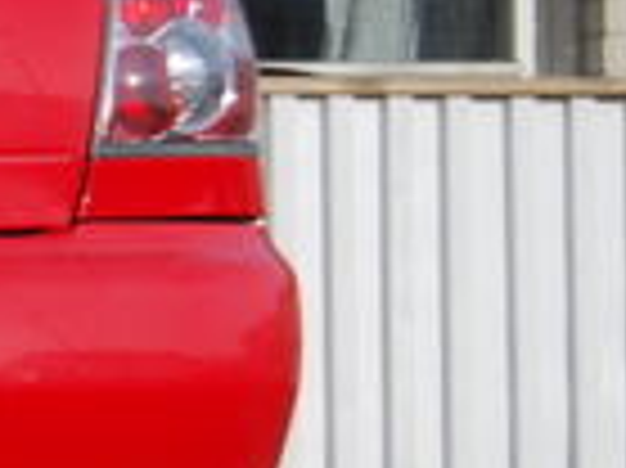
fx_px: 6599
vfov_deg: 4.1
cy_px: 230
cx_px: -770
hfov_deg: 5.3
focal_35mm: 365
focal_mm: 55
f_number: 8
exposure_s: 1/250
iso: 100
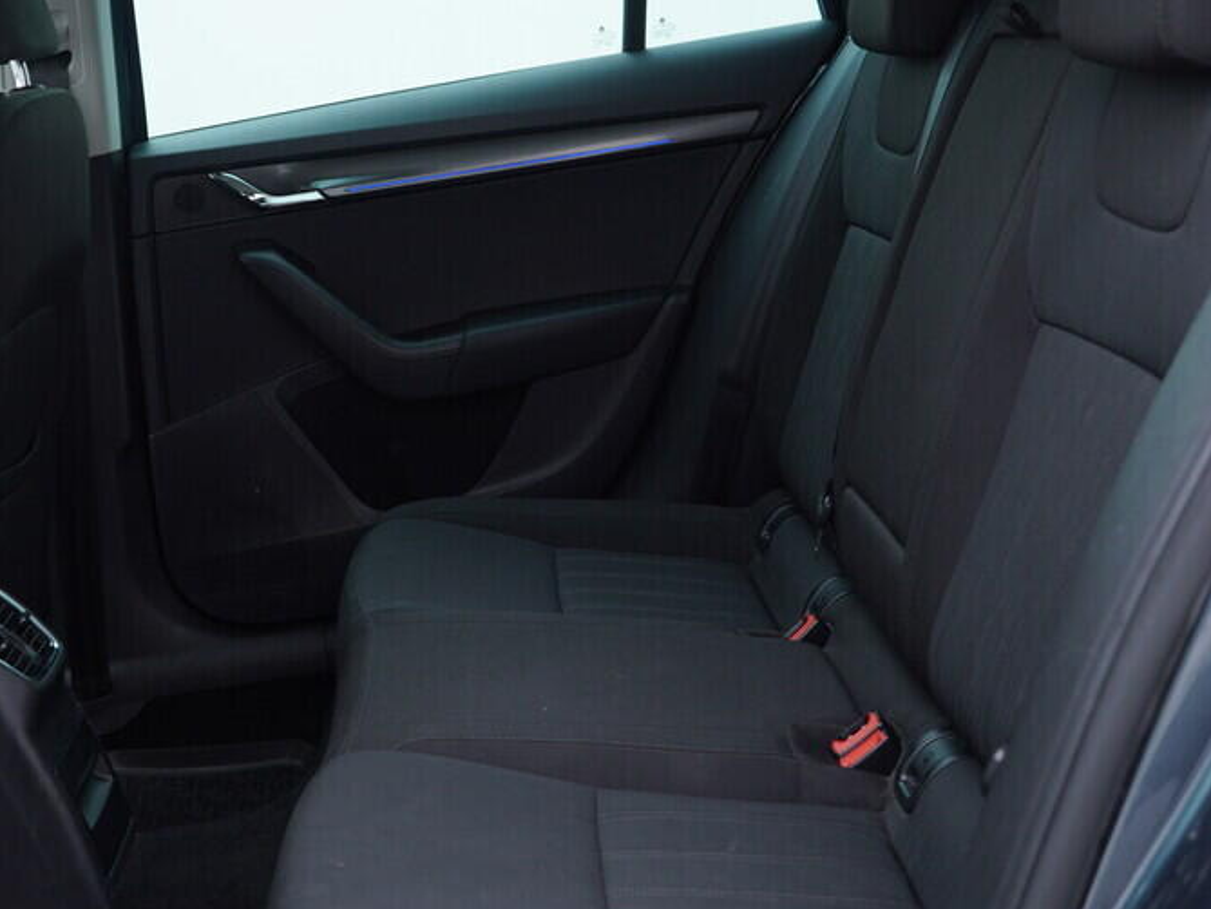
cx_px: 460
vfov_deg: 27.4
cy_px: 329
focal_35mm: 53
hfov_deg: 36.0
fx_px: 1854
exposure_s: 1/40
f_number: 2.8
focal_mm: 24
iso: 125
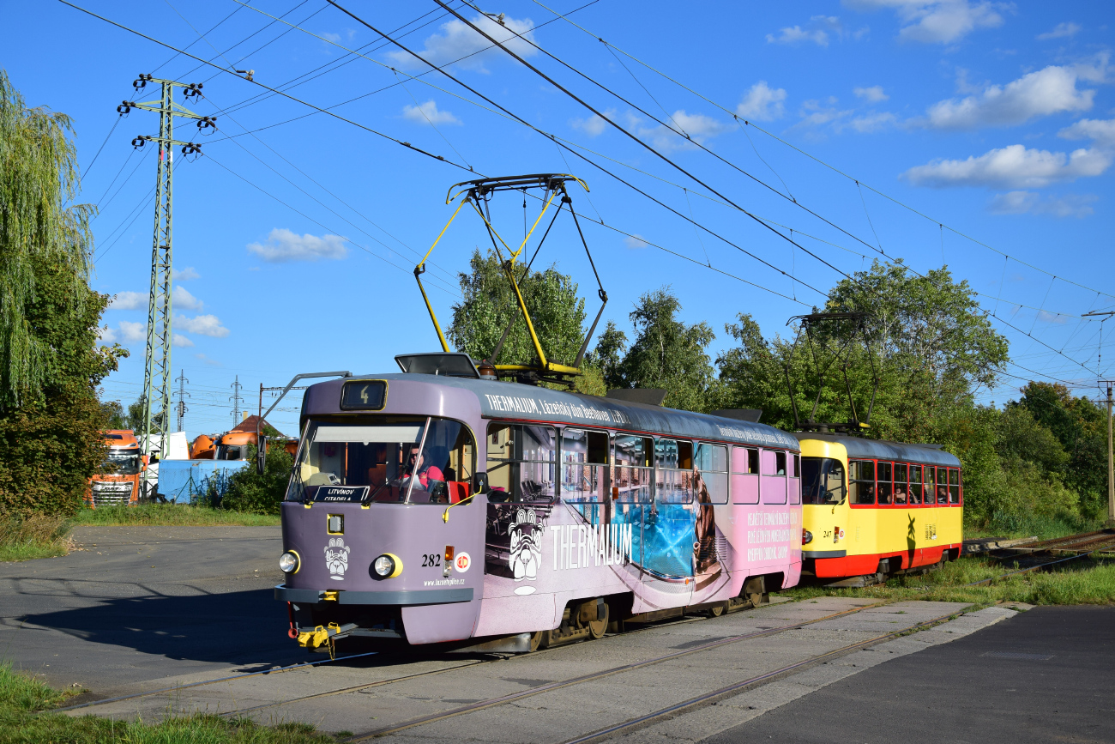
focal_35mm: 51
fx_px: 1580
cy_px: 372
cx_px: 558
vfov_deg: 26.5
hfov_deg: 38.9
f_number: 6.3
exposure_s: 1/1000
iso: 200
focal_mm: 34
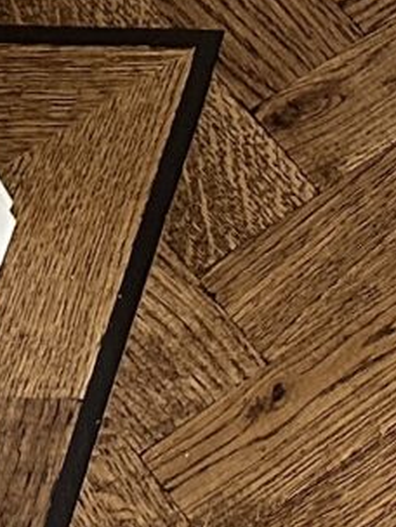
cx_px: 1341
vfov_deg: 9.5
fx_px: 3081
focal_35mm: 202
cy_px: -276
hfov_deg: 6.5
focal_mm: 6.86
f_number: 1.78
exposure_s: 1/60
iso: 320
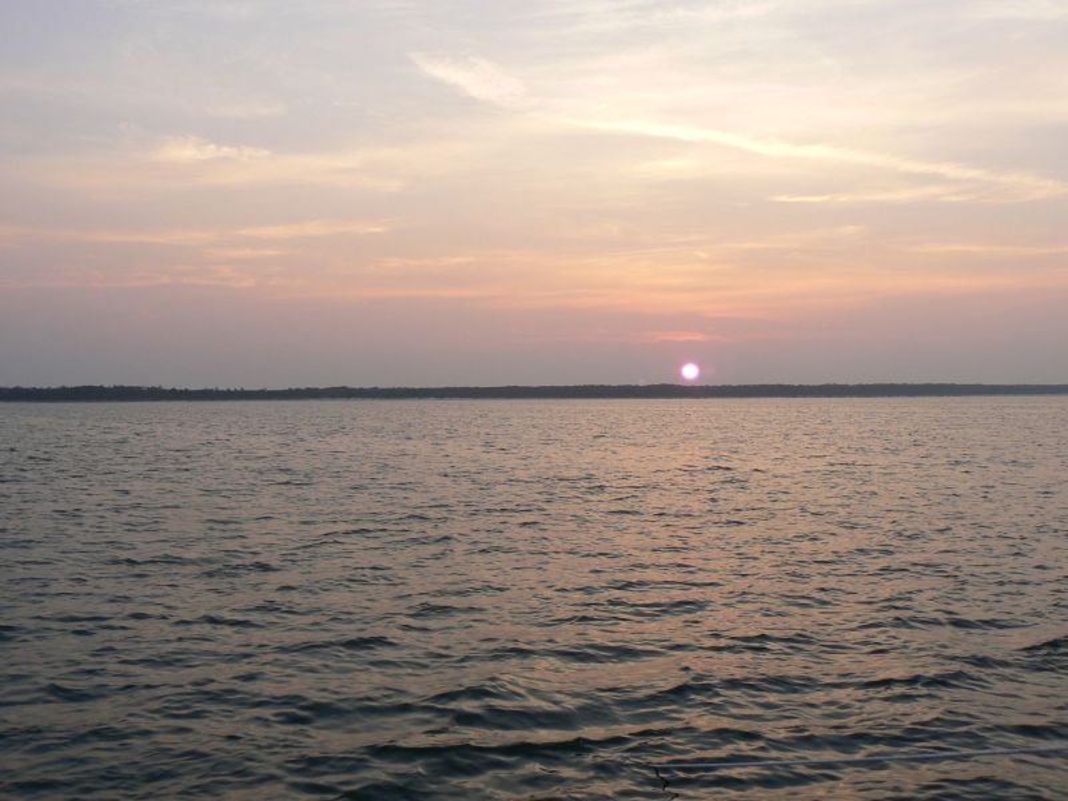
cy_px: 400
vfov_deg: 39.7
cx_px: 534
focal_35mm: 36
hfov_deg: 51.4
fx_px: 1111
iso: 80
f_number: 5
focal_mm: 6
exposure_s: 1/125
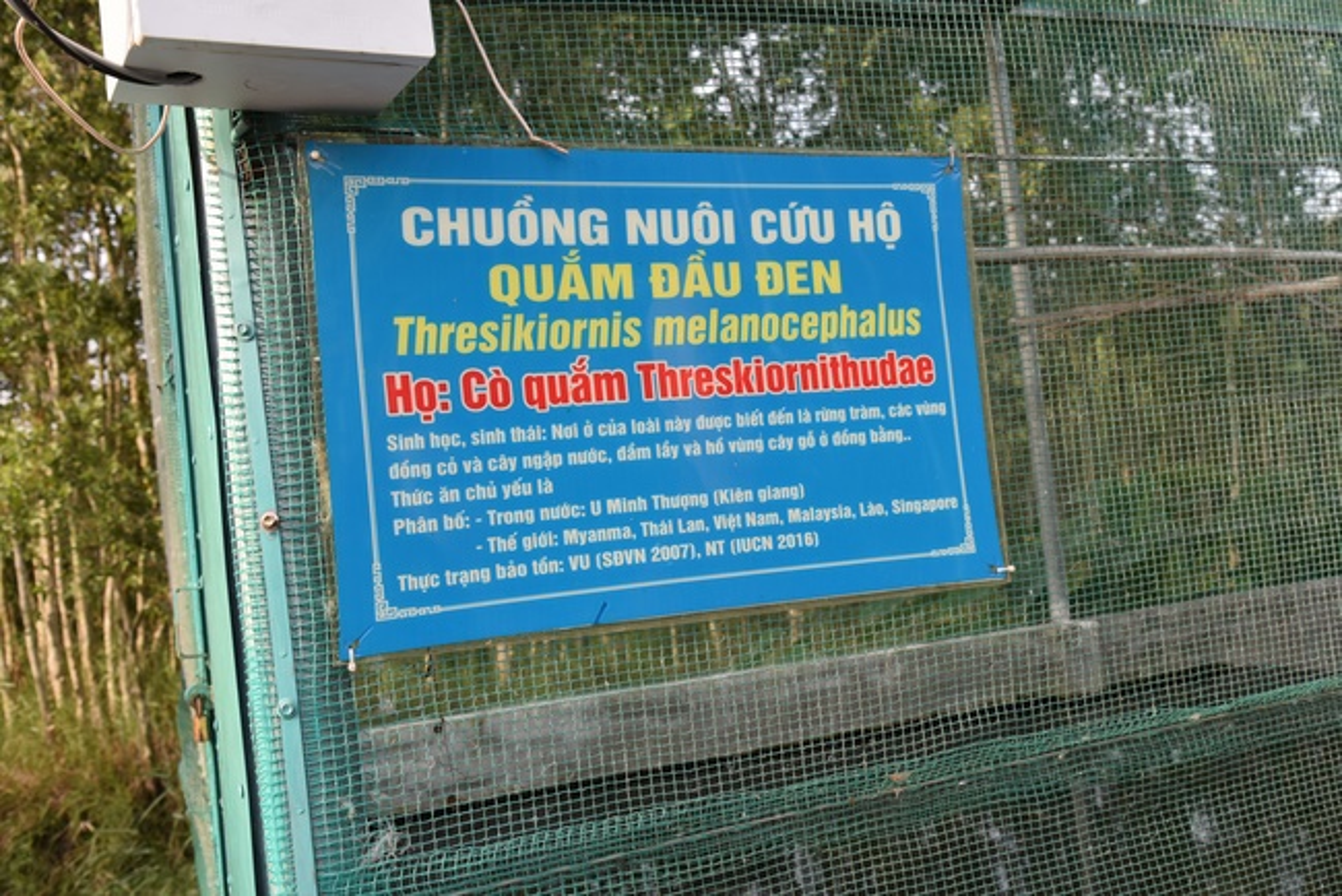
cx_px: 671
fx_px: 1268
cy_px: 448
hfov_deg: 55.8
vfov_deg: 38.9
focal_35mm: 34
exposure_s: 1/250
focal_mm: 34
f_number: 8
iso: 640
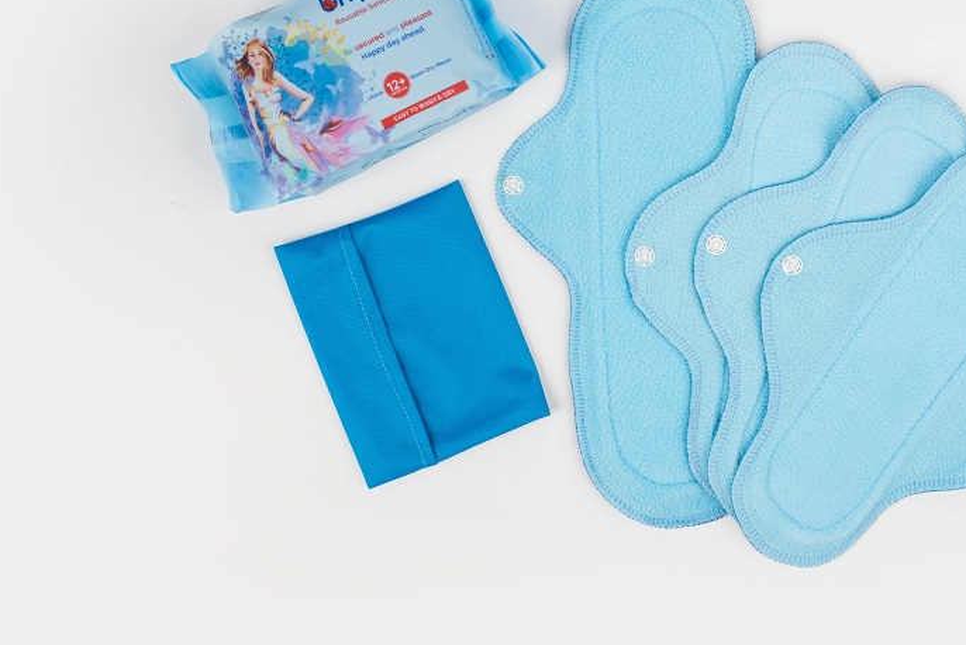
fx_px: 1369
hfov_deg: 38.5
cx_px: 627
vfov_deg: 26.4
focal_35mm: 51
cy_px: 212
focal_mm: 35
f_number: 5.6
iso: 100
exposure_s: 1/160
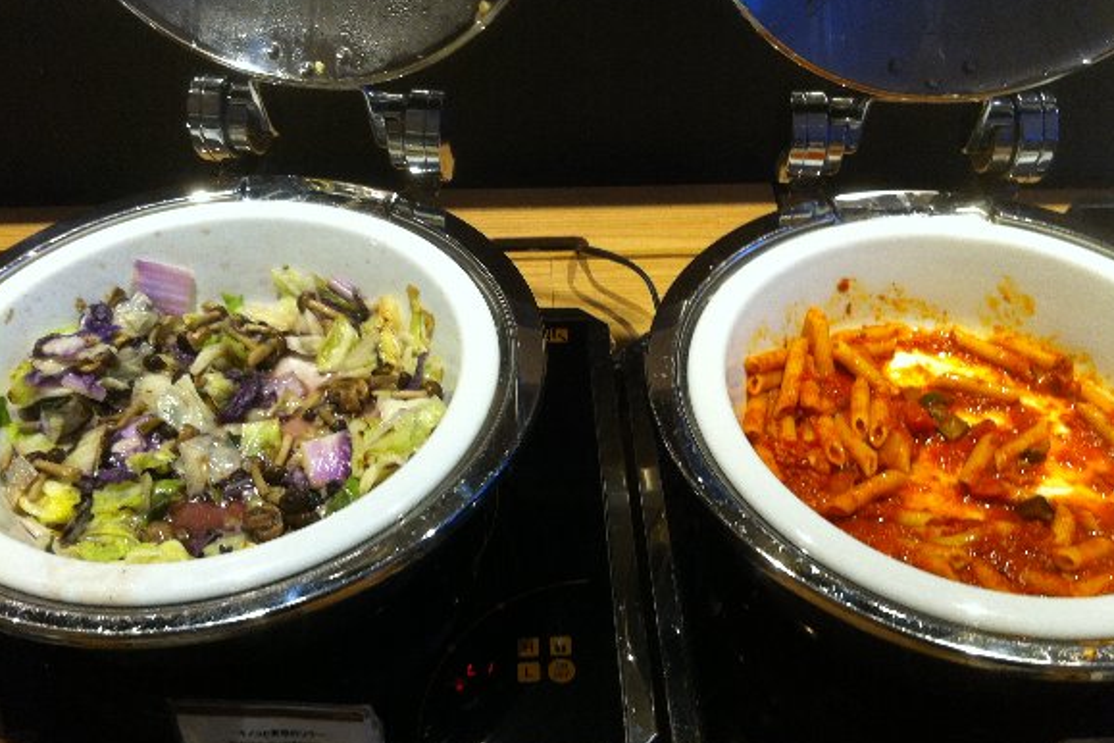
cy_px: 379
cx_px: 561
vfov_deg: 35.9
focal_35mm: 37
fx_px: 1145
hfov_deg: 51.9
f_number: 2.8
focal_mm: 3.85
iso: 100
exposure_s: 1/15
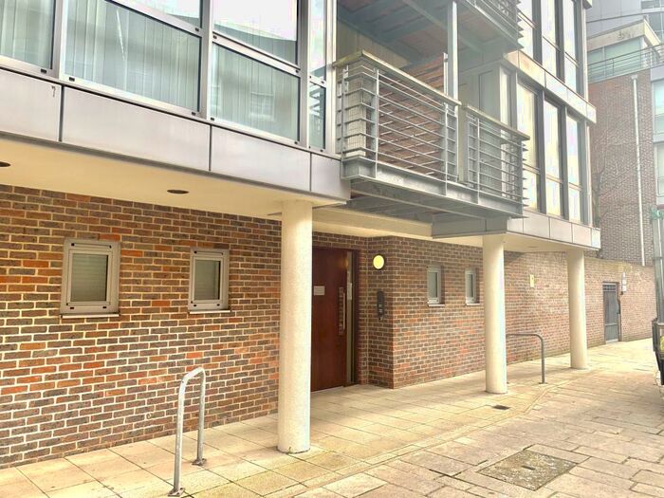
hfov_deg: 67.3
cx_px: 332
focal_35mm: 26
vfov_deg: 53.1
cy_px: 249
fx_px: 499
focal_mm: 4.25
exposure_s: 1/239
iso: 25
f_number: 1.8
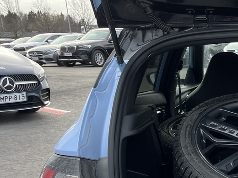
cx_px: 270
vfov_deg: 19.6
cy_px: 194
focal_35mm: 72
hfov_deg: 24.9
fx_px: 495
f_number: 1.6
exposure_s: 1/397
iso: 50
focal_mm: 5.1
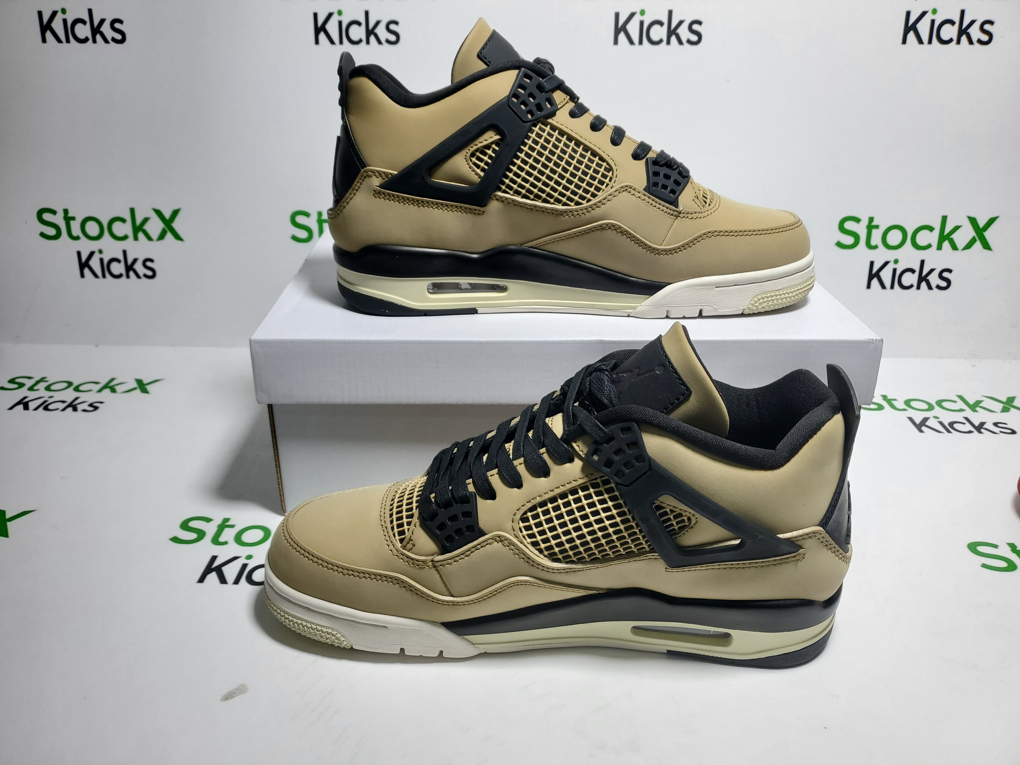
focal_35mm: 26
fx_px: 766
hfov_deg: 67.3
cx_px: 510
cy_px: 382
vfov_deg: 53.1
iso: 50
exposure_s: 1/529
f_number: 1.5
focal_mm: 4.3
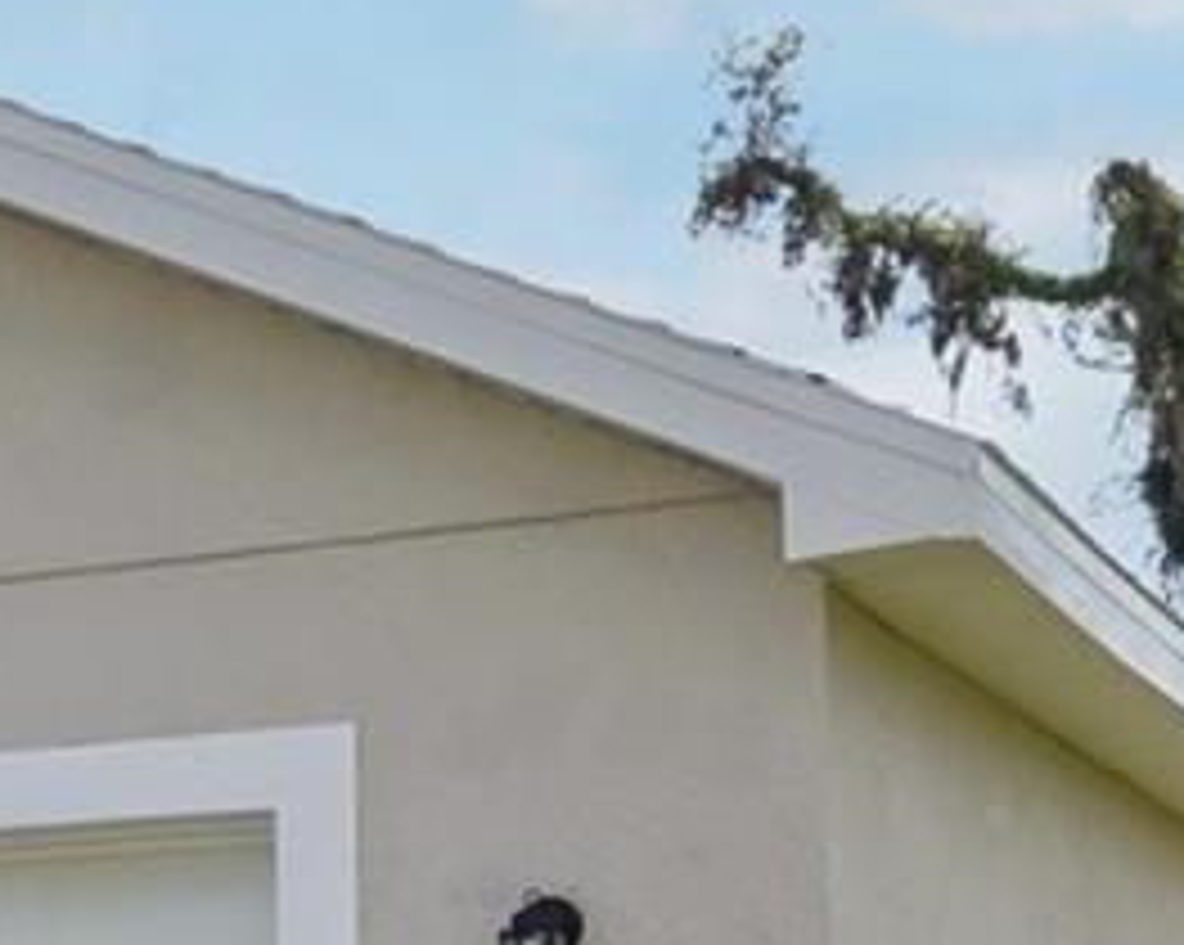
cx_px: -1103
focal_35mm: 120
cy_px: 1008
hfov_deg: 13.9
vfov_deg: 12.6
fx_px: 4202
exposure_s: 1/80
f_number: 16
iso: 100
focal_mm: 21
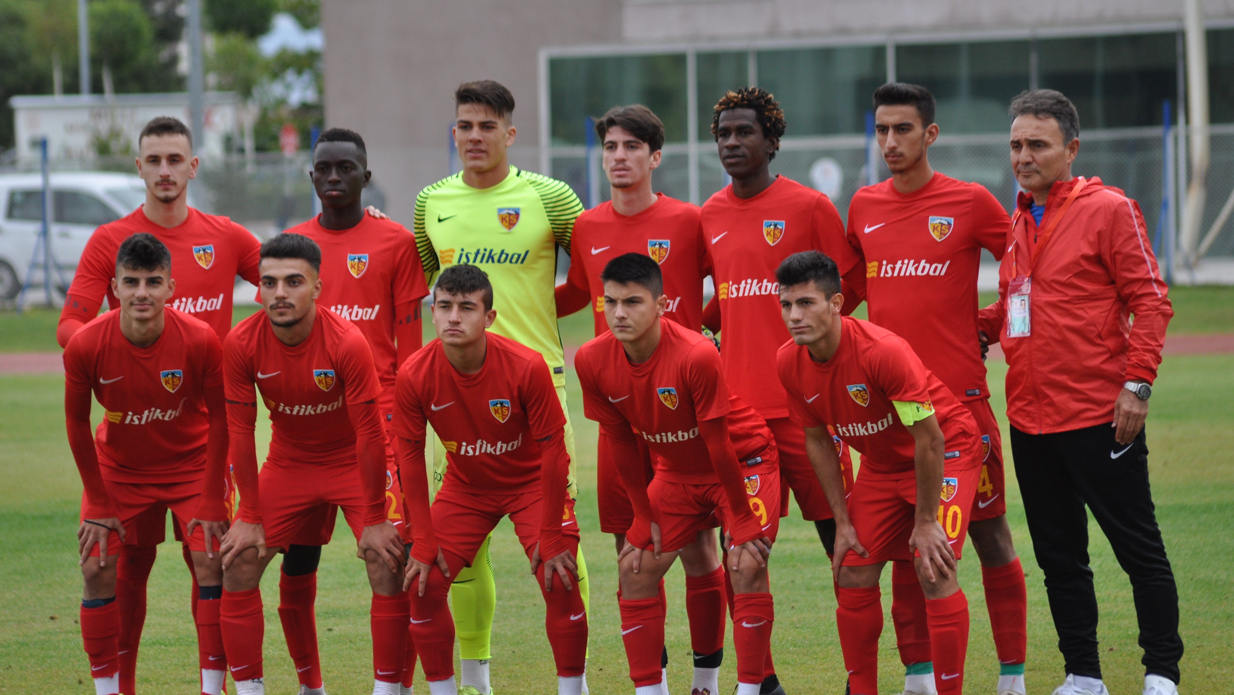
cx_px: 607
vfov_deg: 4.8
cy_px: 379
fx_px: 8312
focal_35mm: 254
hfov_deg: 8.5
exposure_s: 1/1000
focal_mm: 150
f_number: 4.5
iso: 500
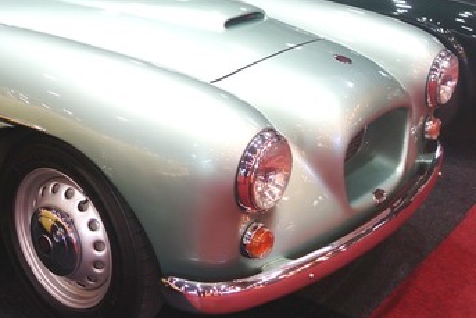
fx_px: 648
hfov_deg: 38.4
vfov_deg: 27.3
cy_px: 96
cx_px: 78
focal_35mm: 49
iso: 125
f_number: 1.8
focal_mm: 10.4
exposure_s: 1/30
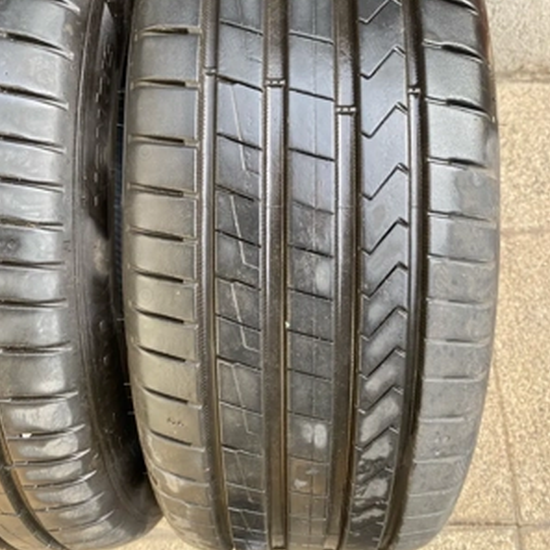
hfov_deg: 52.5
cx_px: 274
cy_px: 209
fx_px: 557
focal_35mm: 31
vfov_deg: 52.0
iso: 64
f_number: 1.8
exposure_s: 1/121
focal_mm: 4.25
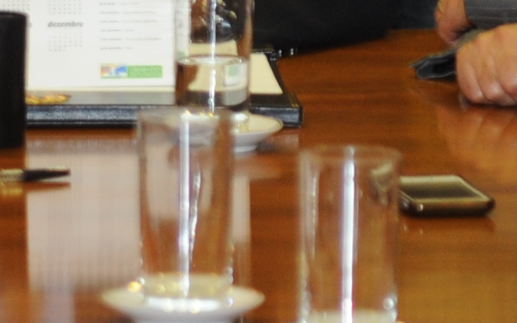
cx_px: 52
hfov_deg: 4.3
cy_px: -60
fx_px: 6820
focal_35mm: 484
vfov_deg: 2.7
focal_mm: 70
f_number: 2.8
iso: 800
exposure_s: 1/80
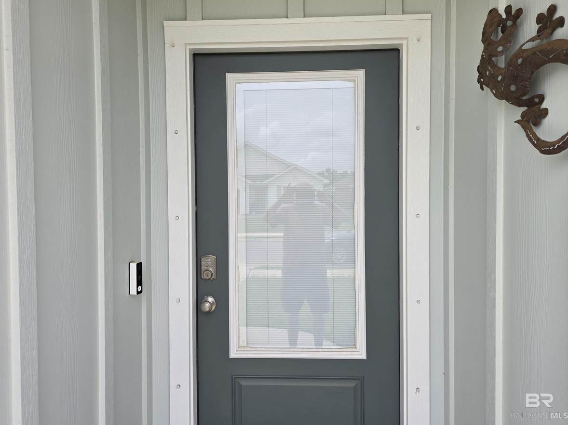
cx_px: 281
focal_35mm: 25
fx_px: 410
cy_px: 205
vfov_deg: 54.8
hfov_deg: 69.4
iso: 12
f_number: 1.7
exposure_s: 1/329
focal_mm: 6.3
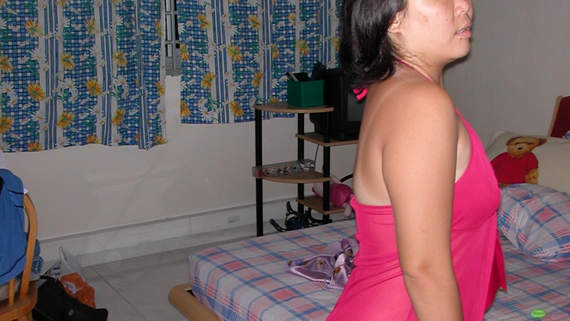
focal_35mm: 54
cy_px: 272
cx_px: 286
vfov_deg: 21.9
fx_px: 816
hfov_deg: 38.5
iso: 100
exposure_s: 1/59.9
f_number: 2.7
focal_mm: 5.6
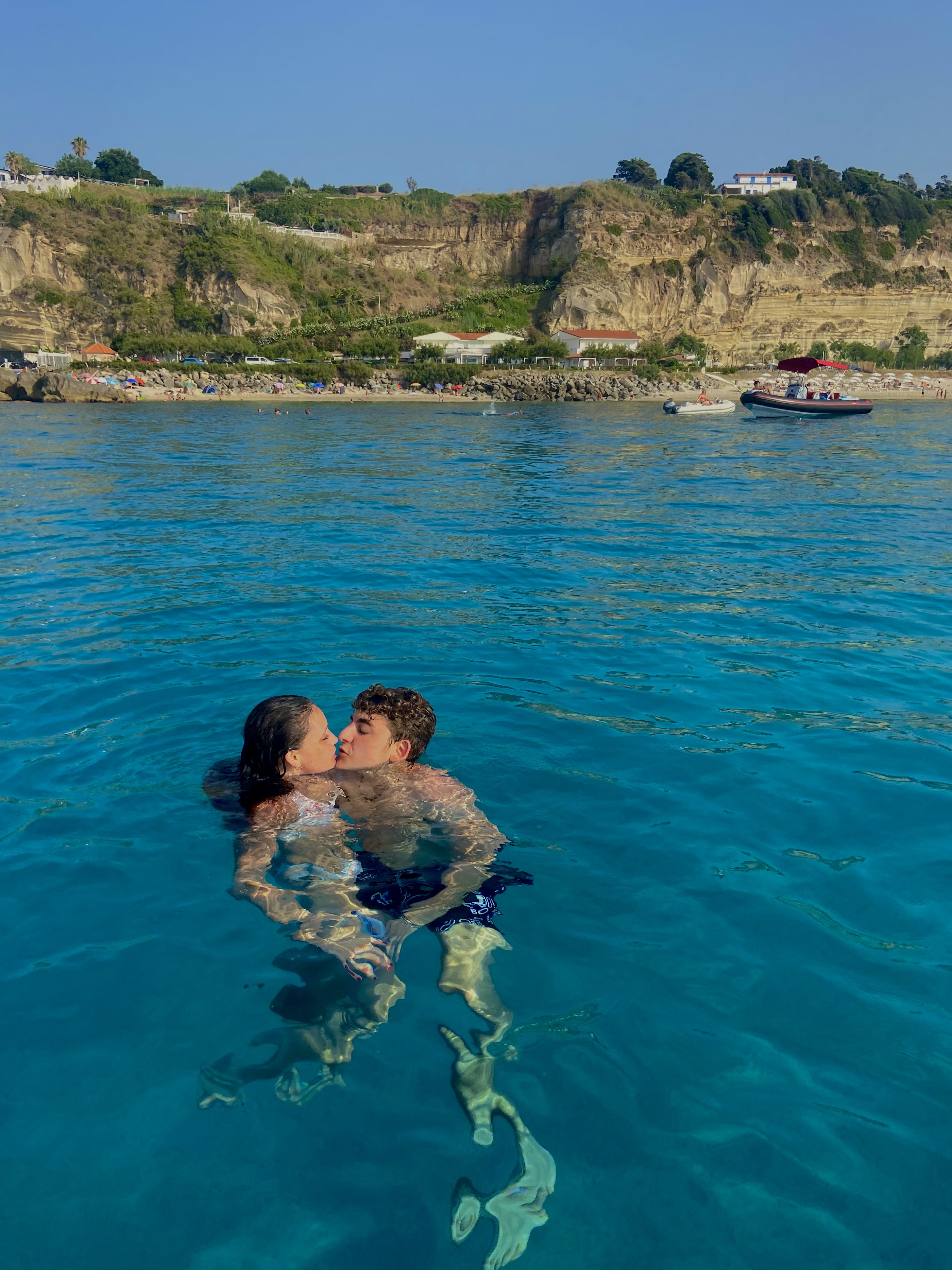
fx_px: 990
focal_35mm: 27
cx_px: 463
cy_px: 643
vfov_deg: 65.3
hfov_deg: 51.3
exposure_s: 1/1866
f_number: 1.8
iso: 32
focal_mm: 4.25
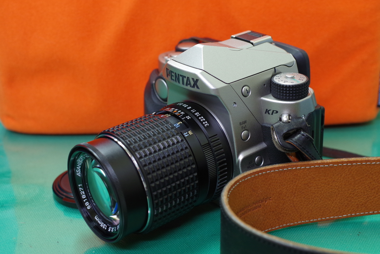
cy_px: 127
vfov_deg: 25.8
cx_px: 190
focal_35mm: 52
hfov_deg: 37.9
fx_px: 554
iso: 800
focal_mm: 35
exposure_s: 1/15
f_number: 5.6
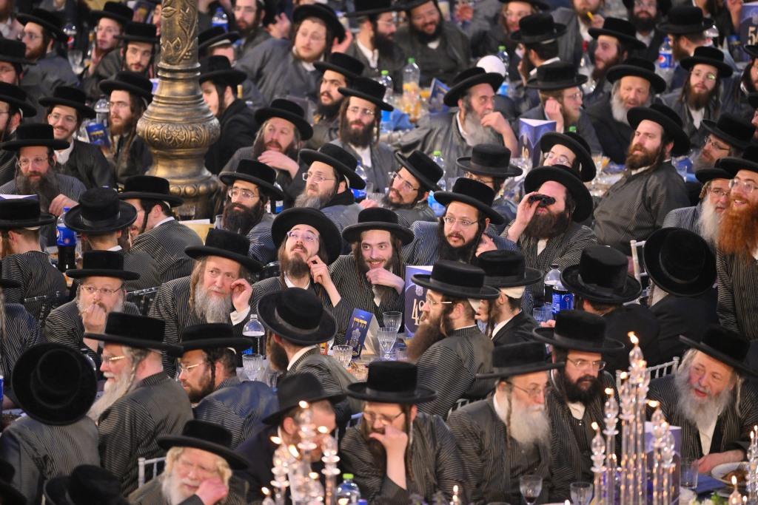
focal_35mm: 200
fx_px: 4211
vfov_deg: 6.9
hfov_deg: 10.3
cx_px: 379
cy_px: 252
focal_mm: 200
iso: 1000
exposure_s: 1/320
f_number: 2.8
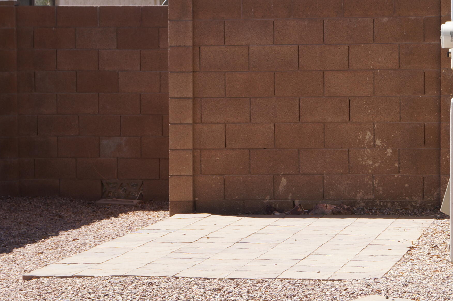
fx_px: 1770
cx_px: 321
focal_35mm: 141
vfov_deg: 9.7
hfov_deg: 14.5
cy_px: 169
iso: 100
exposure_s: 1/125
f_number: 10
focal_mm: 55
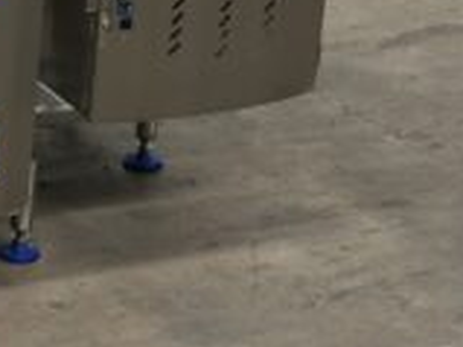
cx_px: -55
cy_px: -115
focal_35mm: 245
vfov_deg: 6.0
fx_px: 3274
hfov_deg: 8.0
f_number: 4
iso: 640
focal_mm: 29.67
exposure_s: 1/100
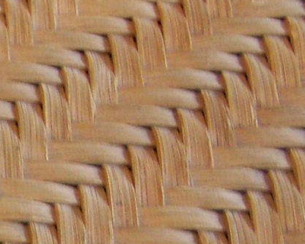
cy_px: 422
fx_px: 1409
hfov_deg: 10.9
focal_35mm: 156
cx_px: -370
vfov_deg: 9.5
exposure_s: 1/8
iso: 200
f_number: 2.8
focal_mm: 8.27
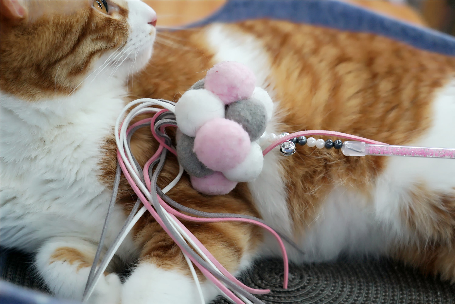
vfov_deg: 21.9
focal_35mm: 62
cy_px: 152
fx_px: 784
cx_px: 228
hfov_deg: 32.4
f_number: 4.5
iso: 800
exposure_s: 1/100
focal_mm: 62
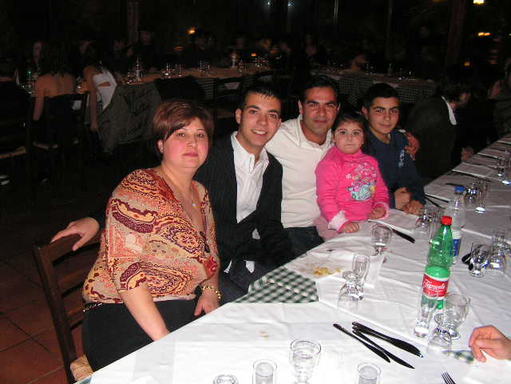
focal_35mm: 36
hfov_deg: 51.4
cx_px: 256
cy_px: 192
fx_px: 531
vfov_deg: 39.7
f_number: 3.2
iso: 200
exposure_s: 1/40
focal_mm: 6
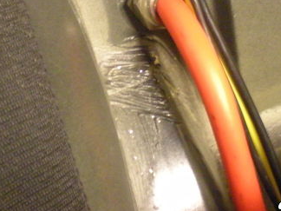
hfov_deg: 22.5
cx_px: 149
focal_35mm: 87
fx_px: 706
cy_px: 5
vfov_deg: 16.6
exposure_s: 1/2.7
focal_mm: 7.4
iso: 800
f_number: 3.5
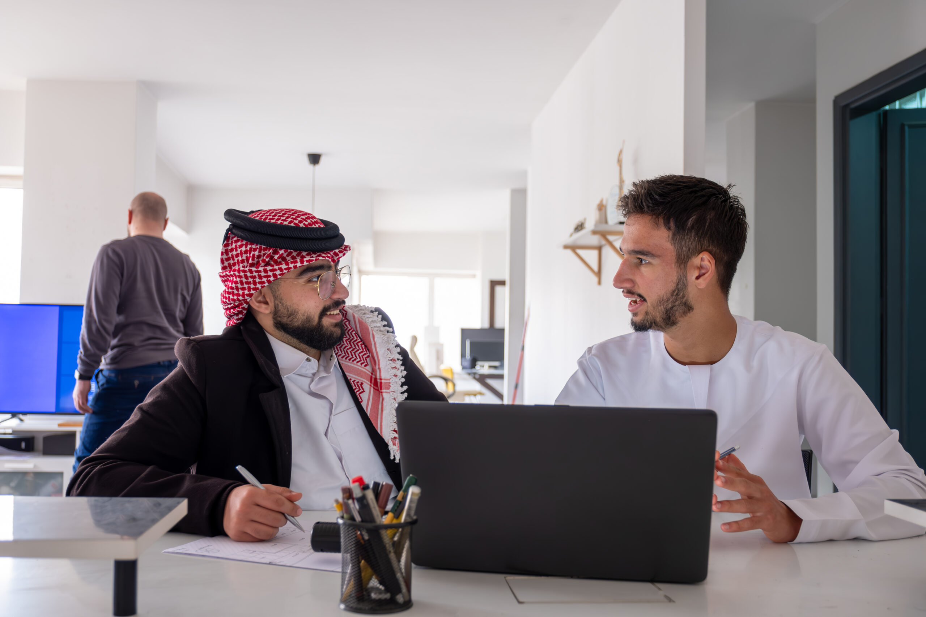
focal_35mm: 35
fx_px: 900
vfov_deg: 37.9
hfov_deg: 54.4
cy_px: 308
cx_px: 463
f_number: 2.8
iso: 400
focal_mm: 23.4
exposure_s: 1/50
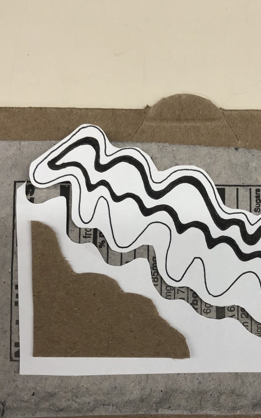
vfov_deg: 43.4
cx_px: 191
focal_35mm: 46
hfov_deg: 27.7
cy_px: 235
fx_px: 524
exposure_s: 1/30
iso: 40
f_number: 1.8
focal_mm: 3.99
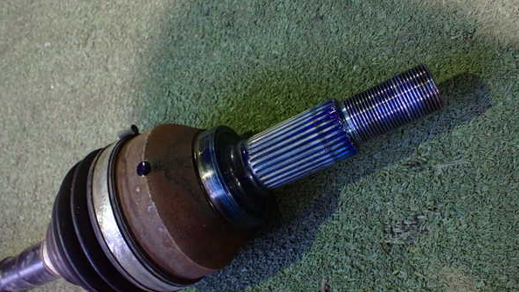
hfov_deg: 59.5
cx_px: 258
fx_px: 454
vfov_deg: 35.6
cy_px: 163
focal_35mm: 33
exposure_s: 1/30
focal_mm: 5.4
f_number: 2.3
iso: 800
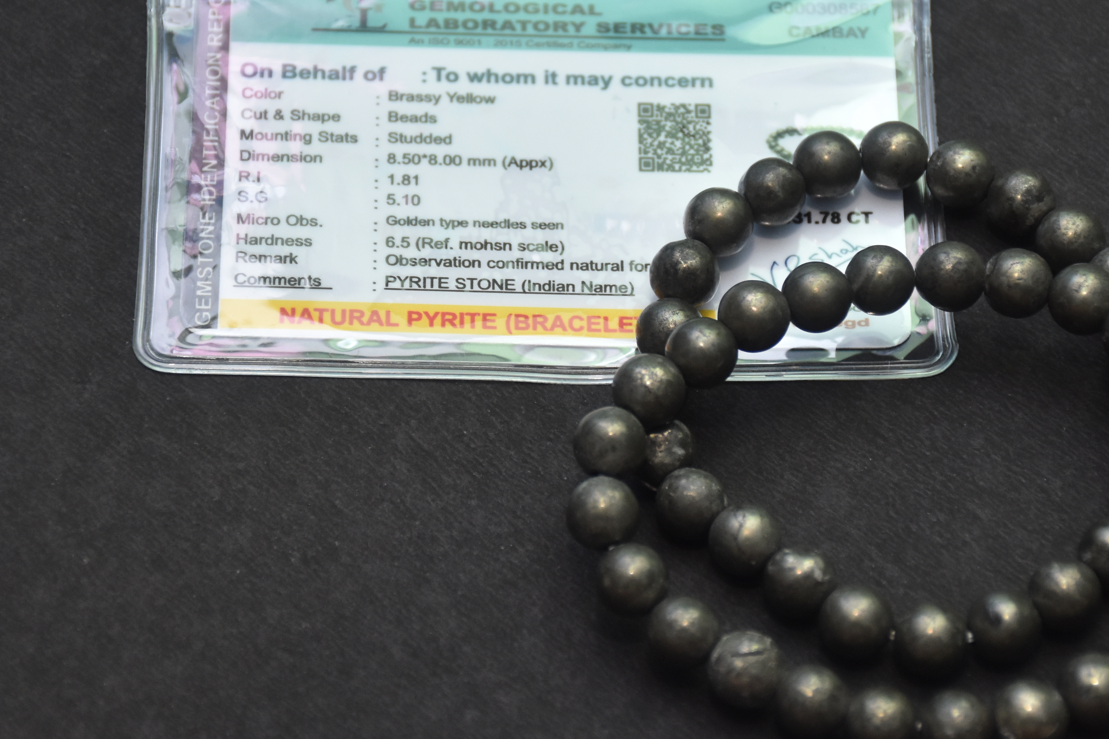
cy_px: 245
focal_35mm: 144
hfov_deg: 14.2
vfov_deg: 9.5
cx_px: 631
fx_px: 4436
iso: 800
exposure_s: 1/125
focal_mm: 60
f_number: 5.6
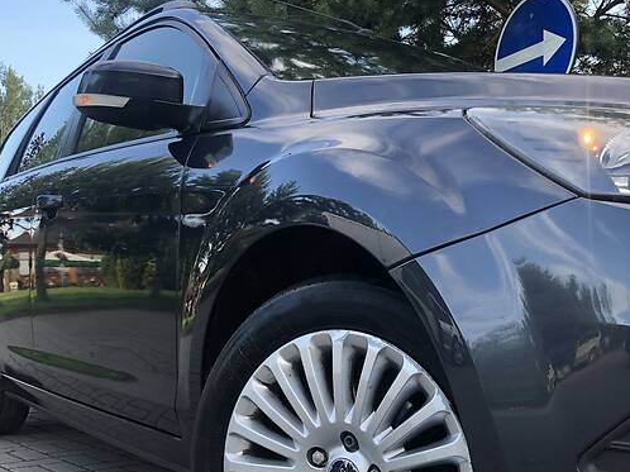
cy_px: 283
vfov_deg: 32.1
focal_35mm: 45
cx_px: 342
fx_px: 819
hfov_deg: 42.1
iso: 40
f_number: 1.8
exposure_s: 1/120
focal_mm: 4
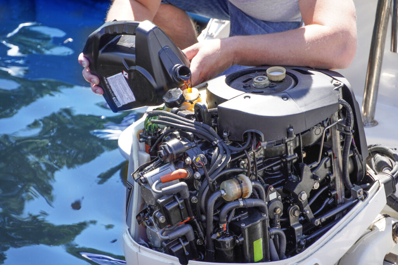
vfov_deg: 9.2
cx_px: 199
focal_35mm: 148
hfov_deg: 13.8
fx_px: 1642
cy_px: 132
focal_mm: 99
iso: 100
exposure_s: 1/125
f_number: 5.6
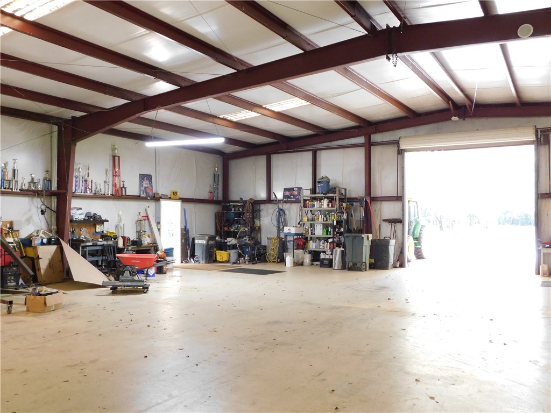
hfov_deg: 60.0
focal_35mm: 30
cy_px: 206
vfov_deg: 46.8
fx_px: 478
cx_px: 276
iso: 400
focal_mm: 5.3
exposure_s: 1/15
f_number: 3.2
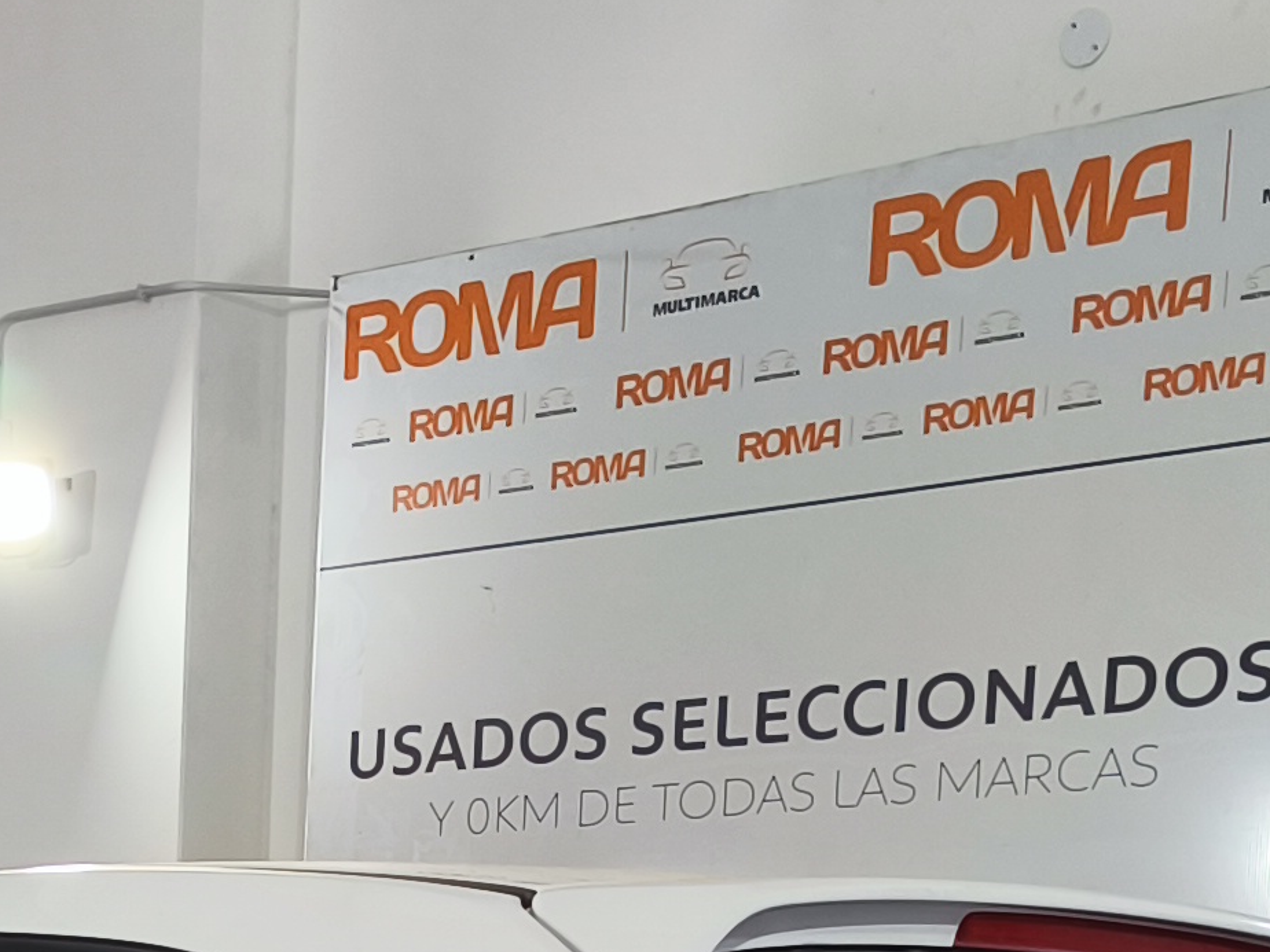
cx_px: 326
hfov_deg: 19.1
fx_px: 3742
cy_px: 1806
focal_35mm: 102
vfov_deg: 12.9
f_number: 1.7
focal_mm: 5.35
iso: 80
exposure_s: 1/100
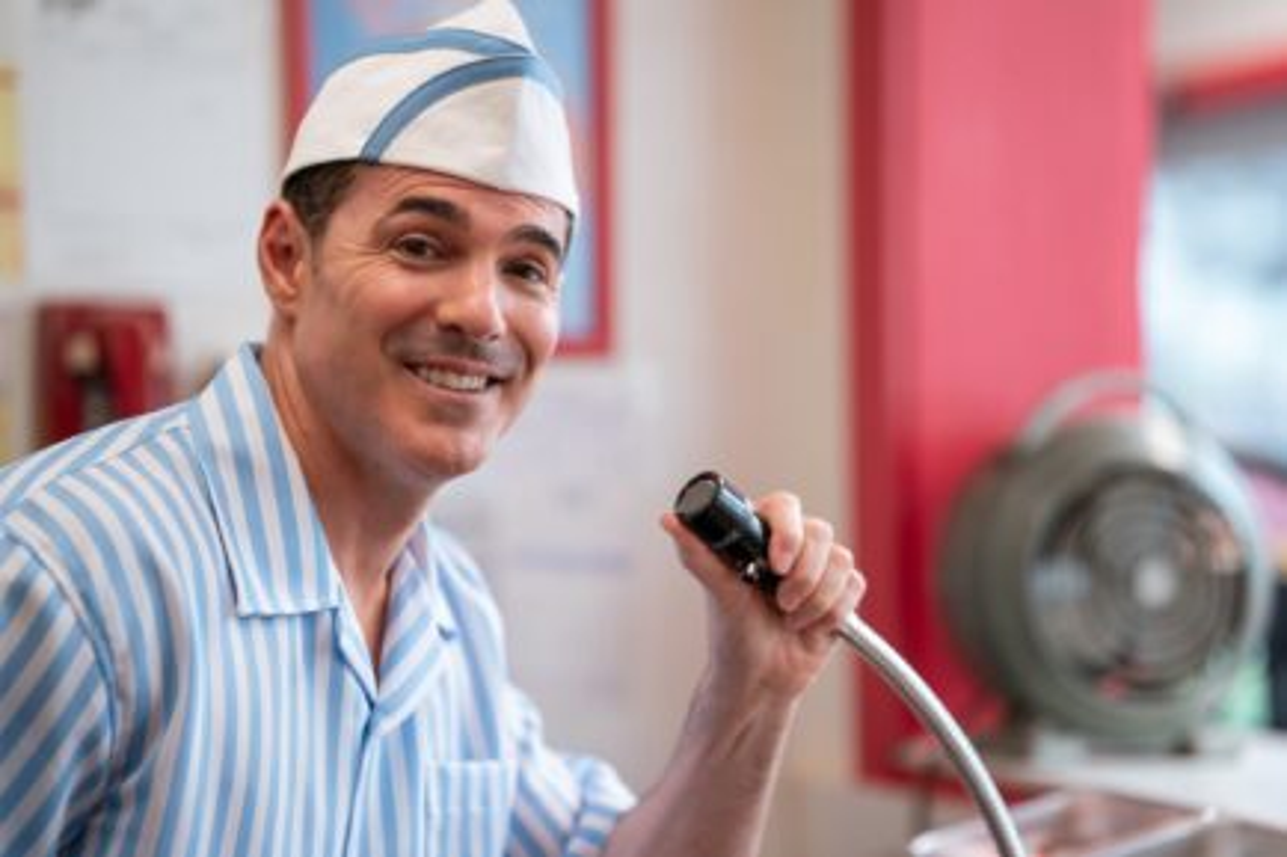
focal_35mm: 85
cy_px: 428
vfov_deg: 16.1
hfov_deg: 23.9
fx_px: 3037
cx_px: 644
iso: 400
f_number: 1.8
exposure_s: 1/250
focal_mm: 85
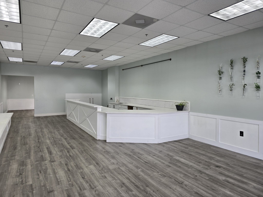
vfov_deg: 58.9
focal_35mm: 23
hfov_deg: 73.9
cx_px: 132
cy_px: 98
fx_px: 175
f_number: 1.7
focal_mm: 6.3
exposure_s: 1/61
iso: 25
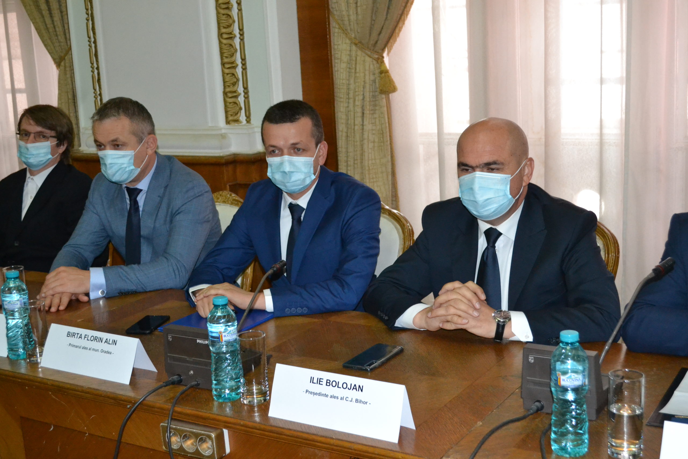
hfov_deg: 41.1
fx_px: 917
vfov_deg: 28.1
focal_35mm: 48
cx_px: 344
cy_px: 230
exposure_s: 1/60
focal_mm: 32
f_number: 4.8
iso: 3200
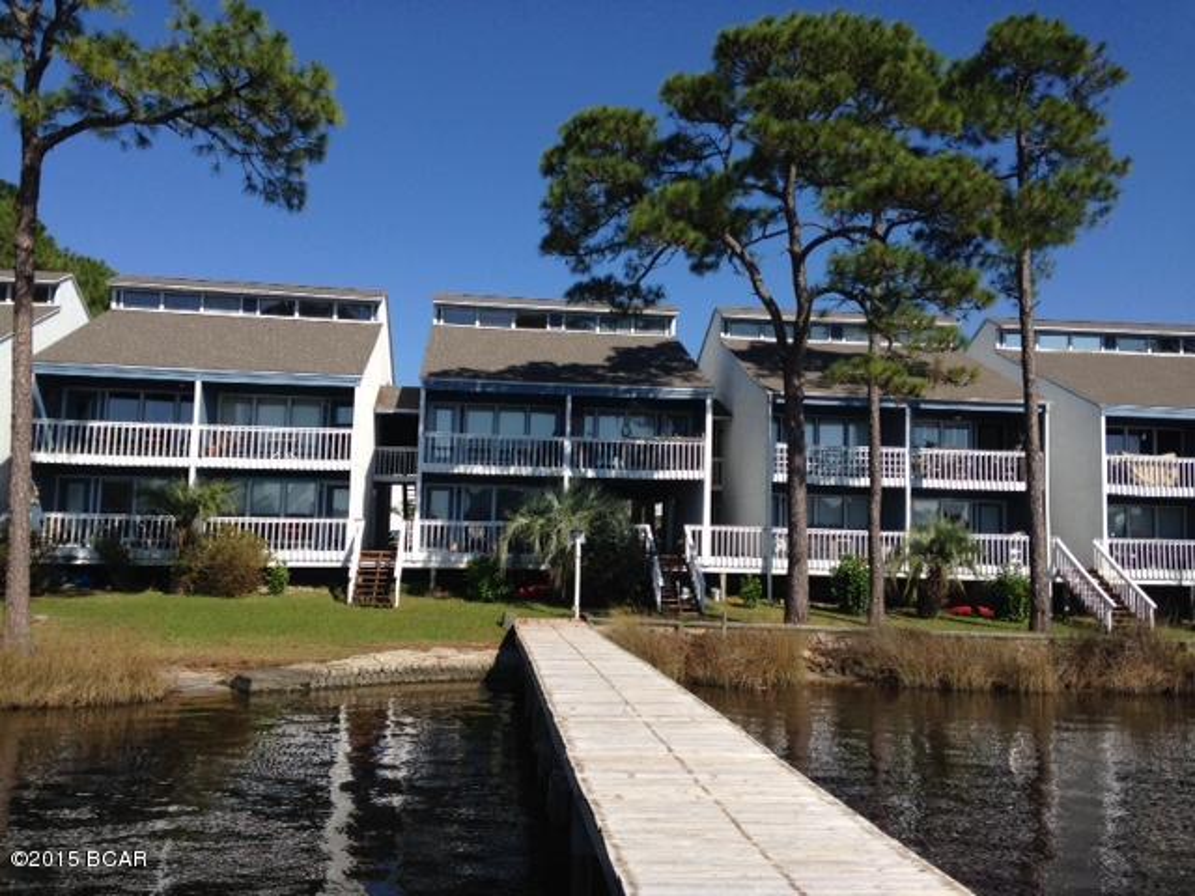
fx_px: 1139
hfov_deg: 55.4
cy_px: 448
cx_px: 598
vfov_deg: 42.9
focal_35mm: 33
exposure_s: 1/2169
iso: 50
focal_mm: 4.12
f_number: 2.4
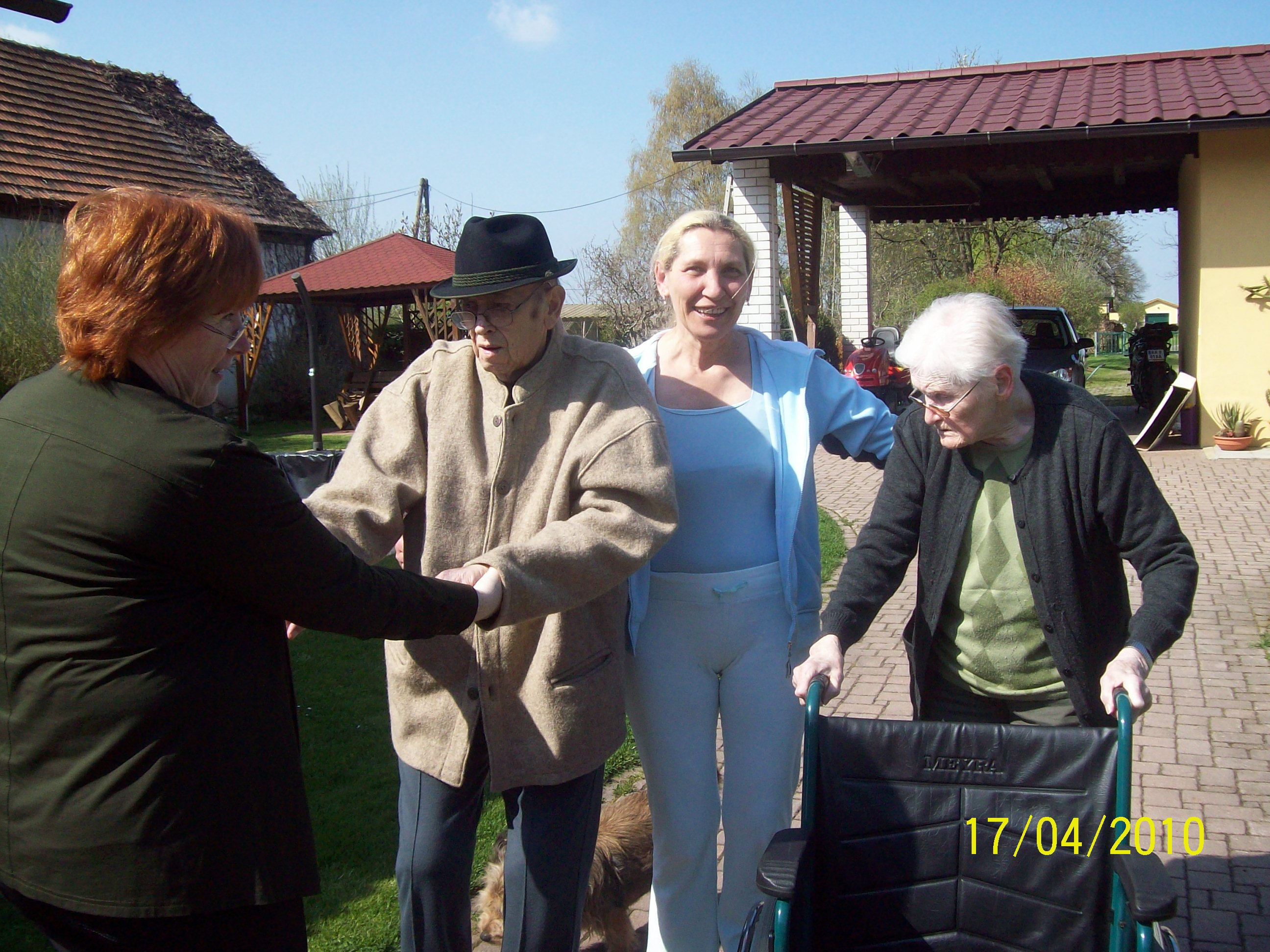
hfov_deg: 51.4
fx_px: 1321
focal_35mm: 36
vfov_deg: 39.7
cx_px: 635
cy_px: 476
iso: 80
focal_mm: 6
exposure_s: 1/369
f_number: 4.8
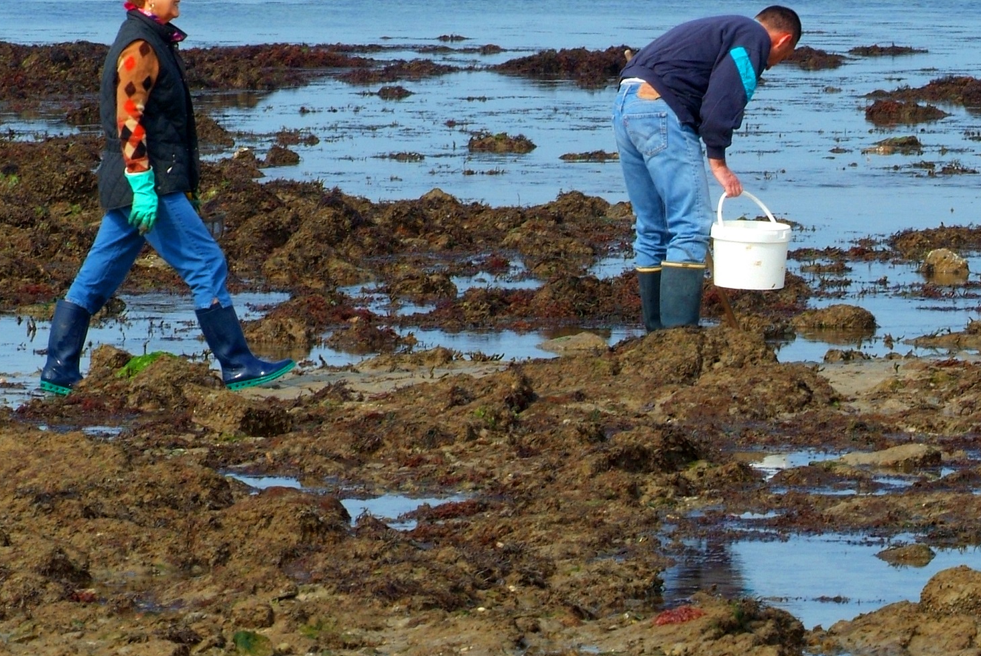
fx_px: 9522
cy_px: 72
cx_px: 534
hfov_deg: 5.9
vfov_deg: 3.9
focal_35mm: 349
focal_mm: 110
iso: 400
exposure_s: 1/250
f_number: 13
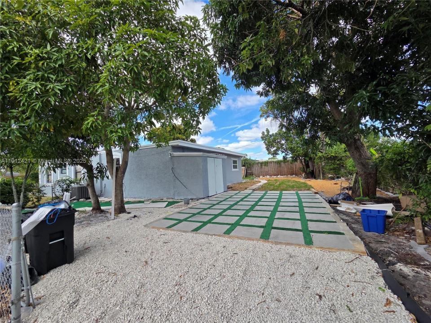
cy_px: 162
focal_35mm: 13
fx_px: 162
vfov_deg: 89.9
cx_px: 216
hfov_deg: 106.2
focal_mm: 2.2
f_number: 2.2
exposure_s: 1/1047
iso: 50
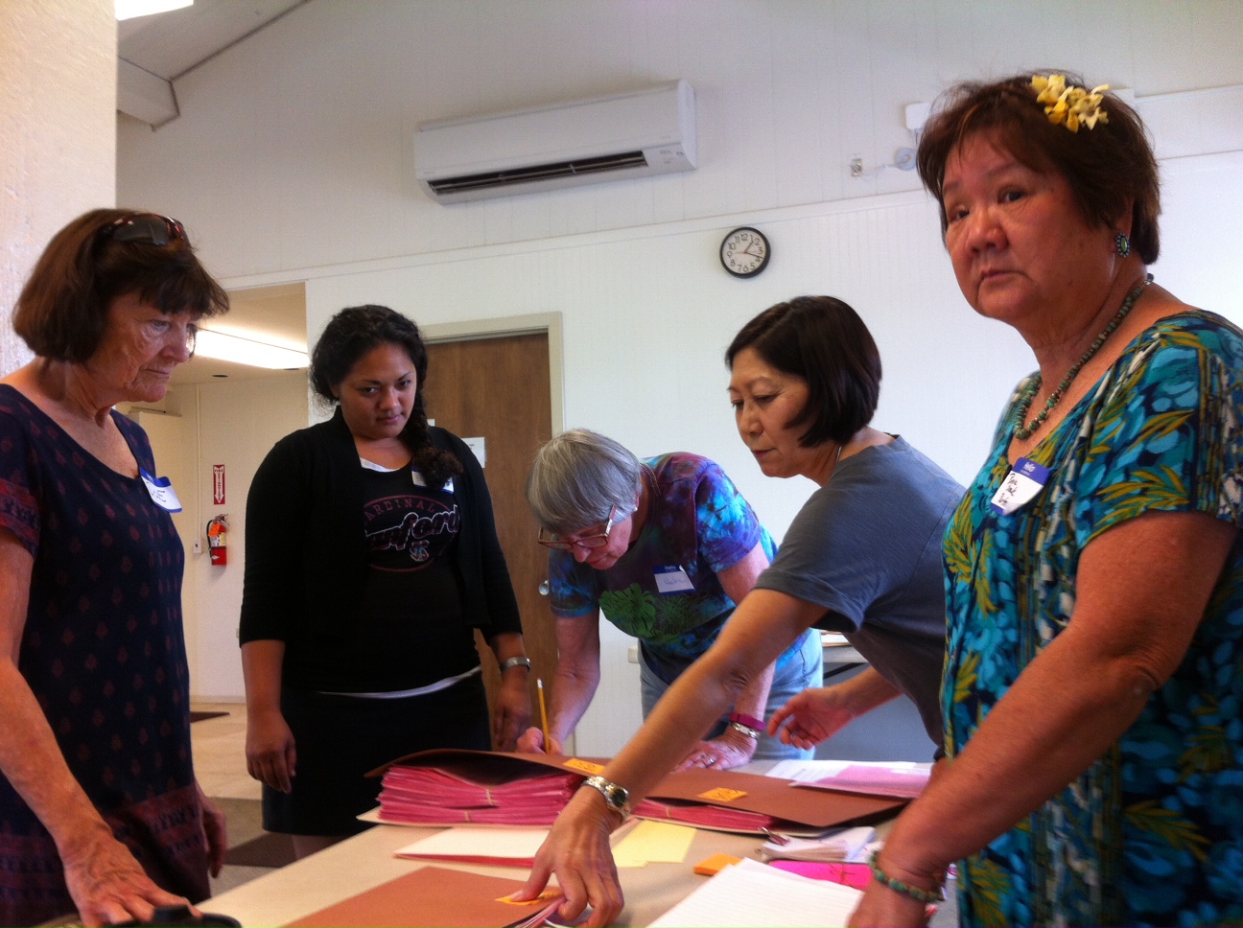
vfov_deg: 40.6
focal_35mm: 35
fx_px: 1255
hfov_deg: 52.7
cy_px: 464
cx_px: 622
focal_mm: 3.85
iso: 80
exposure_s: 1/25
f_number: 2.8
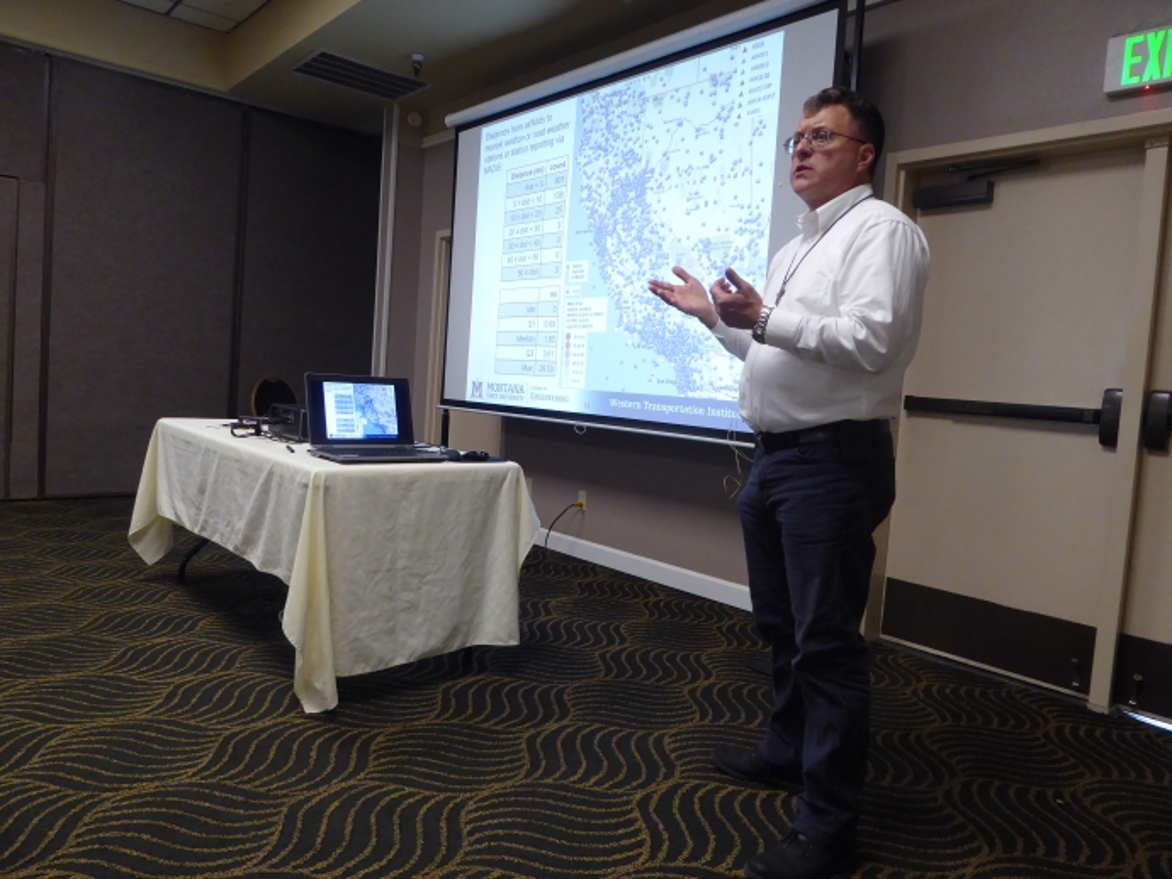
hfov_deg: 69.4
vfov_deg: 54.9
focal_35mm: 25
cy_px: 440
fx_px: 847
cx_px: 586
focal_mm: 4.3
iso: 400
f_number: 3.3
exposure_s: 1/30
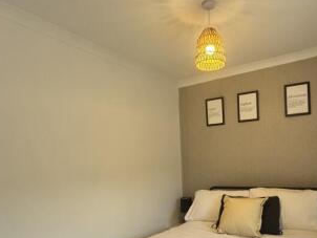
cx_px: 197
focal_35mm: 27
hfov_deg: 64.4
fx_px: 247
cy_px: 159
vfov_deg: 50.5
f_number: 2.2
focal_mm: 2.22
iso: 320
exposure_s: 1/100
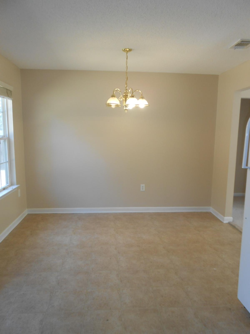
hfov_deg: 53.1
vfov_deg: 67.3
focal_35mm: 26
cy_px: 167
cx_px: 125
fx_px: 250
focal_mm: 4.6
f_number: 3.5
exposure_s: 1/30
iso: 100
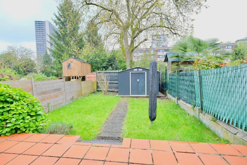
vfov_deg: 70.4
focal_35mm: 17
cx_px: 124
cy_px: 82
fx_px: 117
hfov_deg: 93.3
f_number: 5.6
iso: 320
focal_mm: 11.5
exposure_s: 1/140
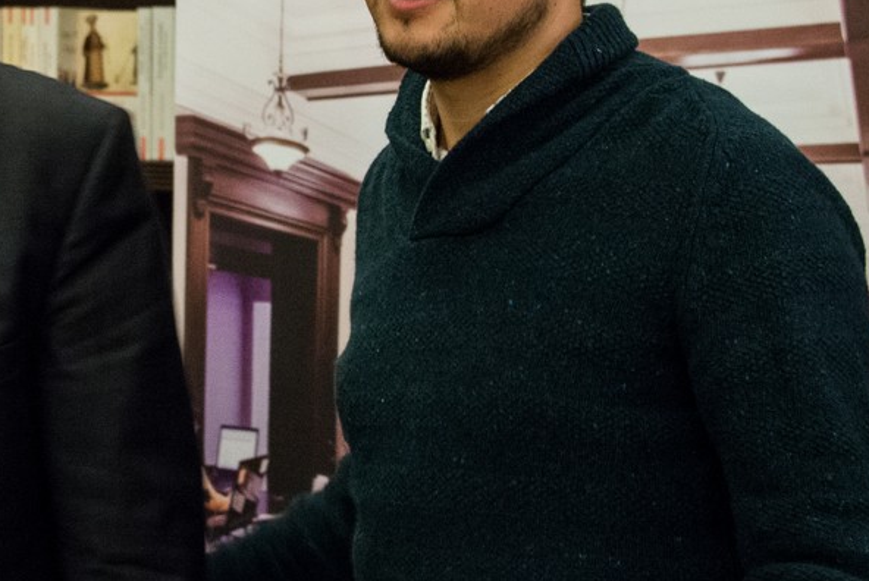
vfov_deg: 12.5
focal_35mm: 109
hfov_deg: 18.6
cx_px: 247
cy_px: 65
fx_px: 2634
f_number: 4.2
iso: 2000
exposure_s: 1/60
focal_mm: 45
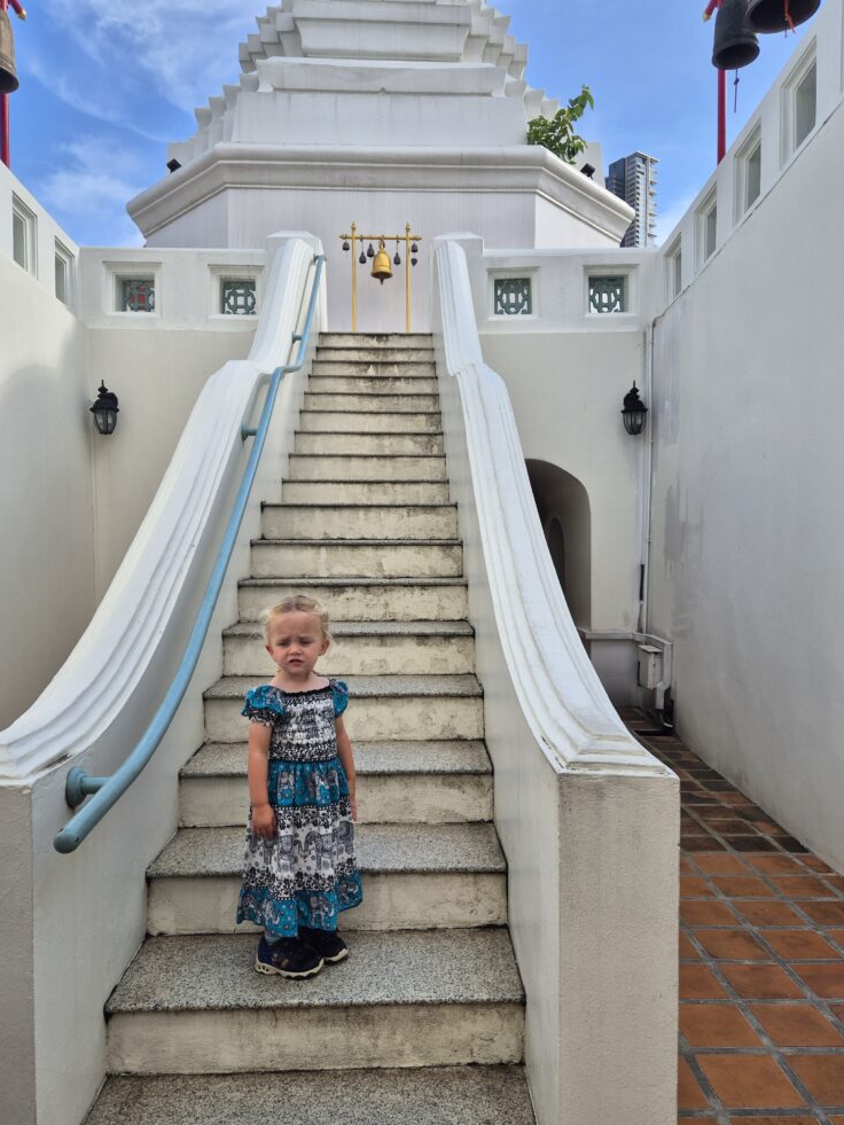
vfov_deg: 71.6
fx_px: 780
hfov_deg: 56.8
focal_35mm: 24
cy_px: 570
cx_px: 423
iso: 25
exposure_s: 1/868
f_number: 1.8
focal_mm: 5.4
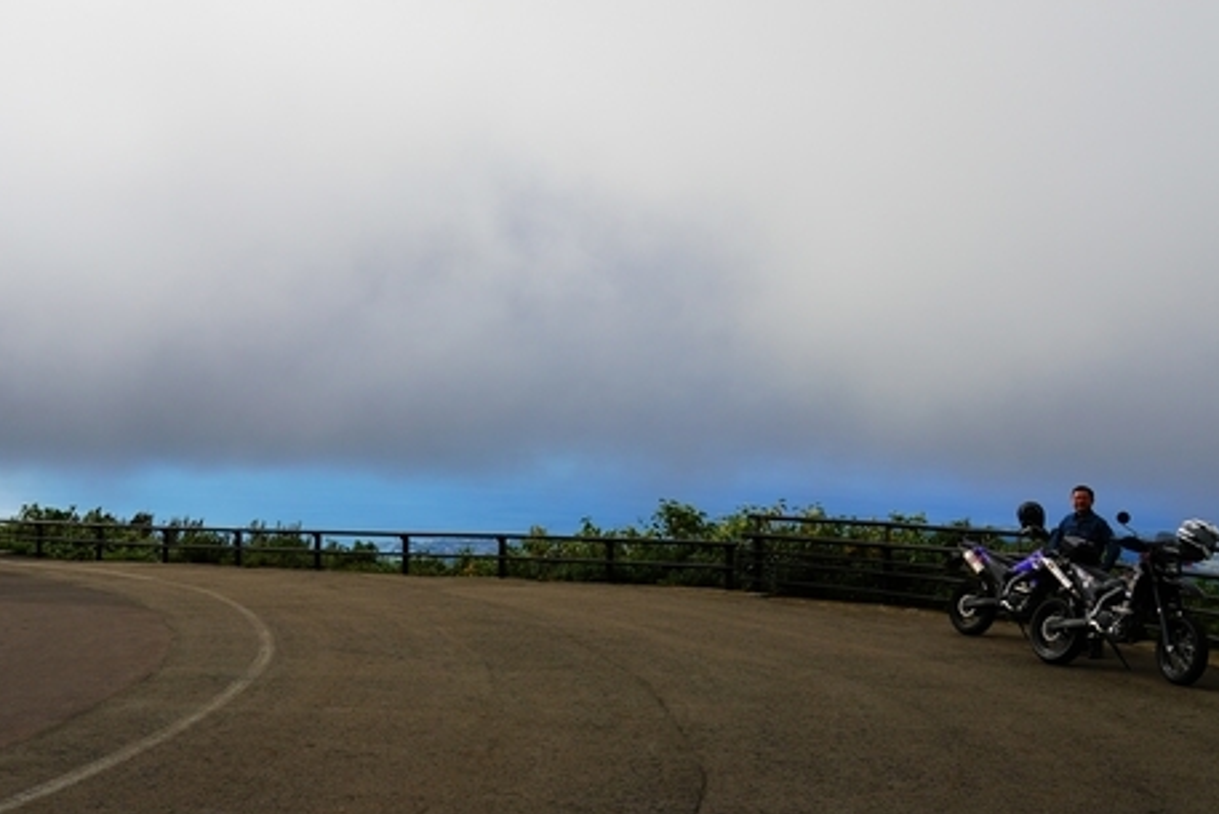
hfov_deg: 45.9
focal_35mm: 42
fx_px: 1423
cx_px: 435
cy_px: 287
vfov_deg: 31.7
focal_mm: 24
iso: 160
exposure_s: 1/500
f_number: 8
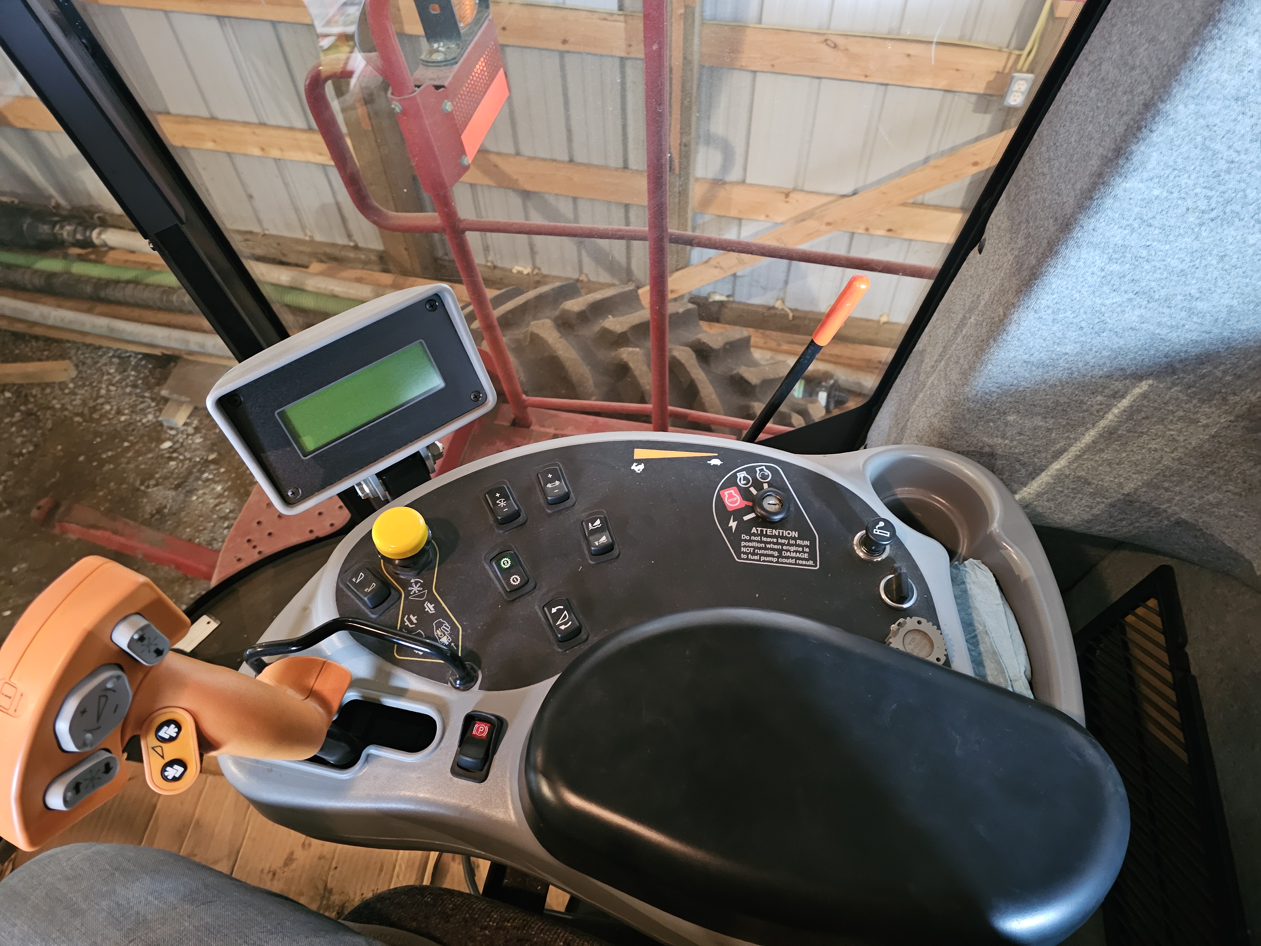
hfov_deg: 73.9
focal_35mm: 23
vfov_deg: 58.9
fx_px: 838
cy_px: 473
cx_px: 630
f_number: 1.7
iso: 1250
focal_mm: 6.3
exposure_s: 1/15
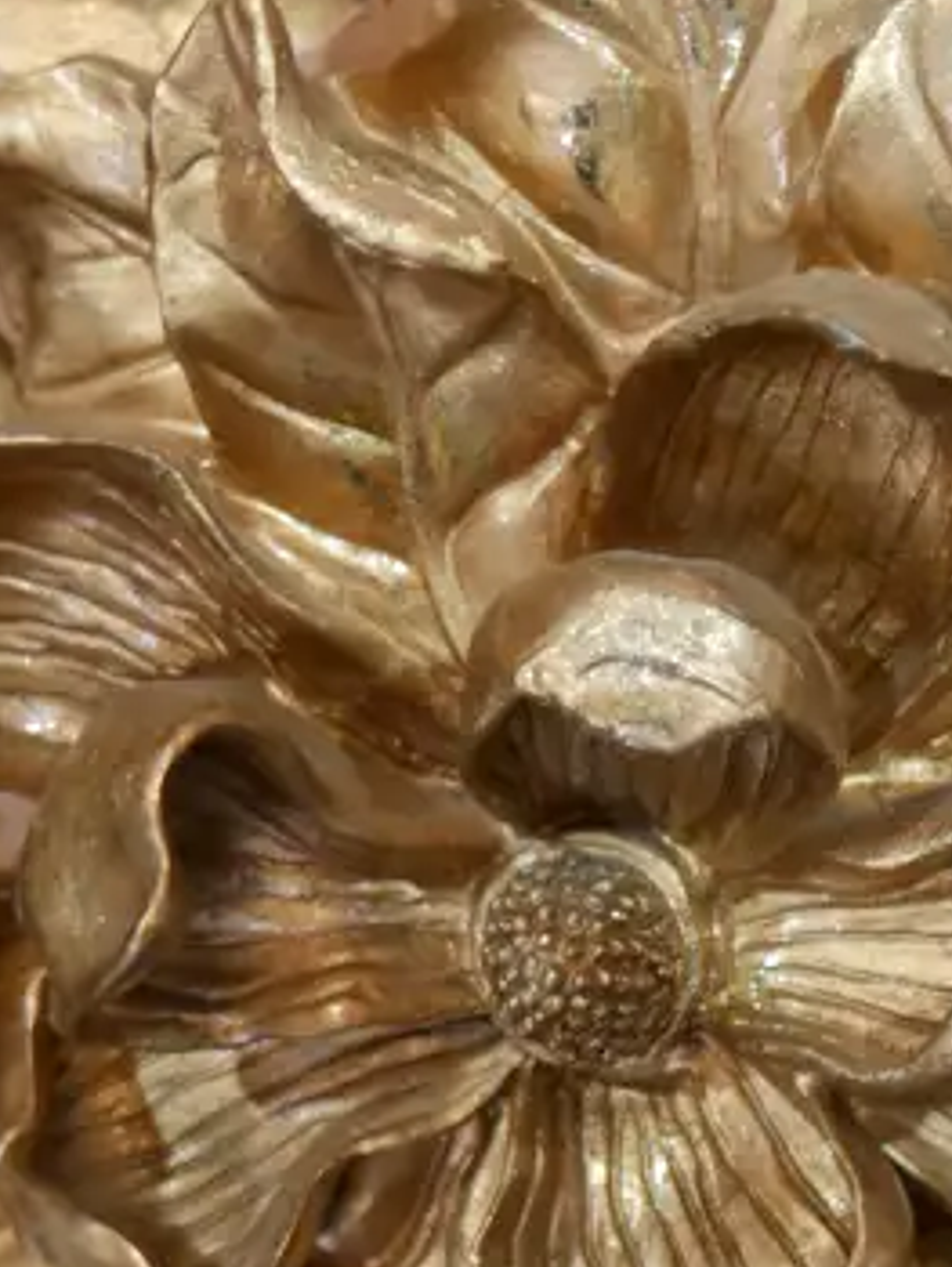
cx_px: 592
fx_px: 3003
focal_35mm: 82
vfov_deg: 23.8
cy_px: 793
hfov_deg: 18.0
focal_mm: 14
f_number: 3.5
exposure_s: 1/60
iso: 320
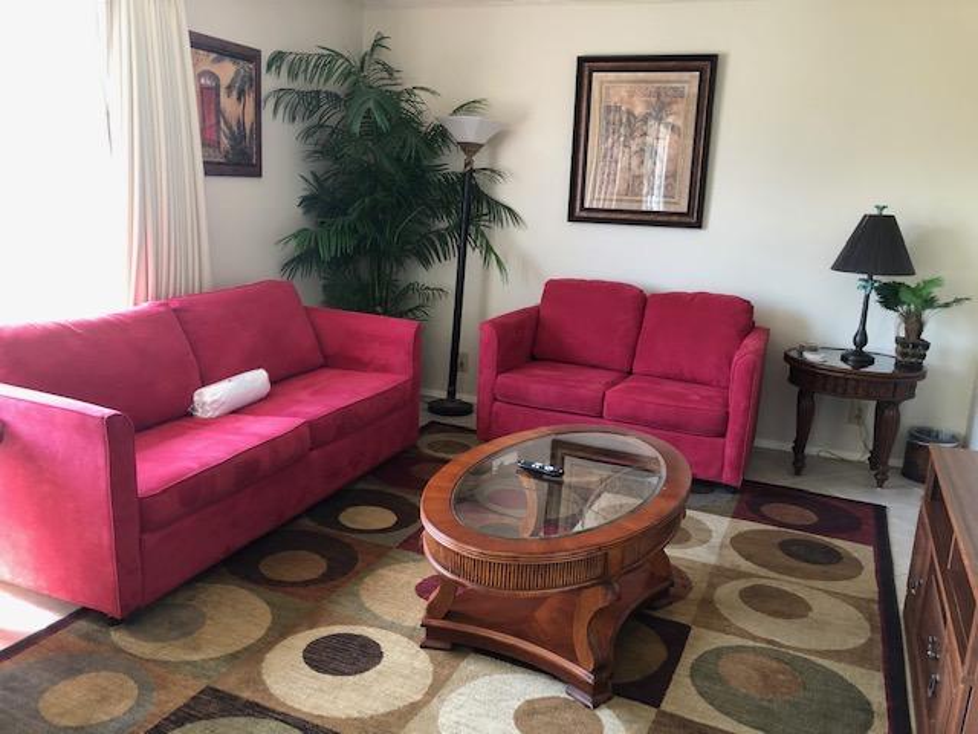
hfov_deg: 63.4
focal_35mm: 28
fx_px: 791
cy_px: 367
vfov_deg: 49.7
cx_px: 489
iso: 32
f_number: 1.8
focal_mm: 4
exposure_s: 1/30
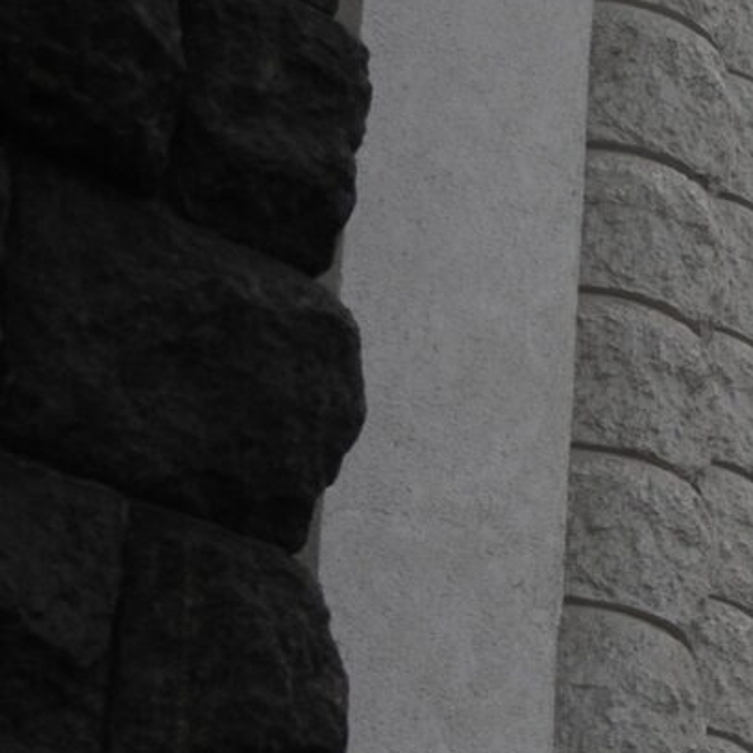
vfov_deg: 9.2
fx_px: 4602
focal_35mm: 187
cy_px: 933
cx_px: 1895
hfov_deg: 8.4
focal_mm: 35
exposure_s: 1/1000
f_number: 4
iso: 200
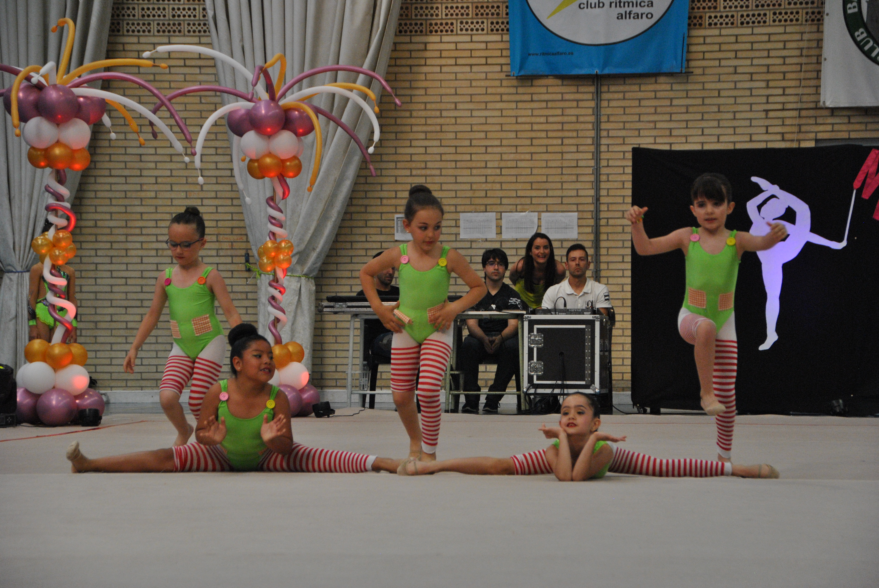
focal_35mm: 112
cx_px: 440
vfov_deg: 12.2
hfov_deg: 18.2
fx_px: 2750
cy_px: 294
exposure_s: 1/320
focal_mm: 75
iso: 800
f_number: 5.3
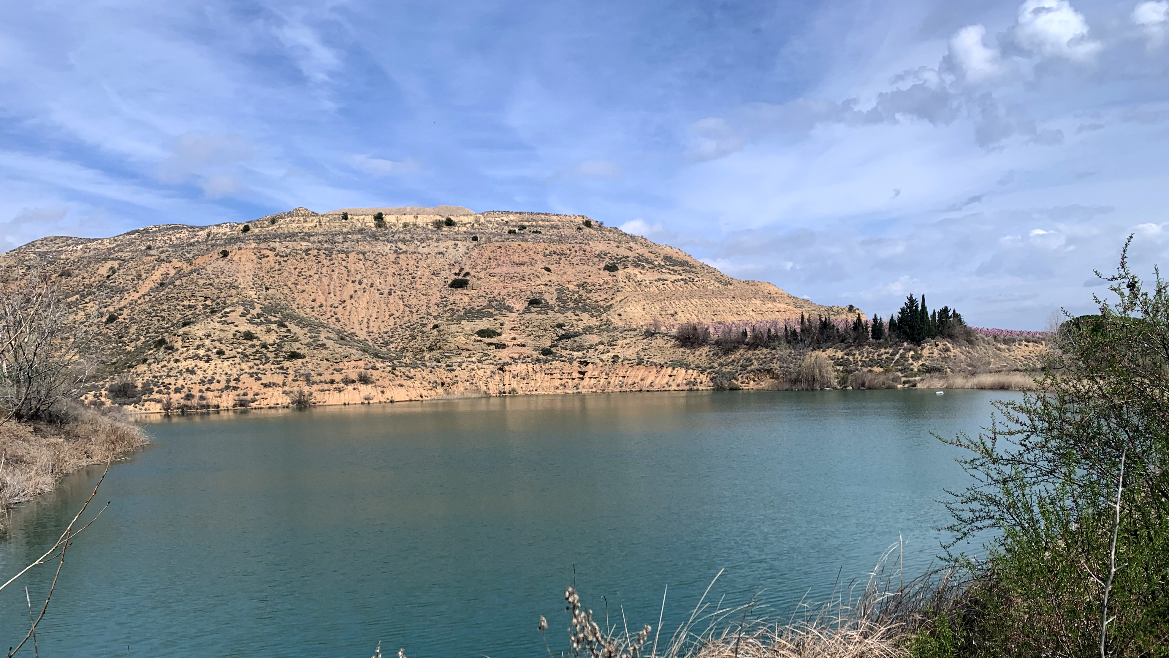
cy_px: 417
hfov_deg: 66.1
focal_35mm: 29
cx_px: 584
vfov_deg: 39.9
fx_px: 899
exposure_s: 1/3650
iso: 25
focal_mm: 4.25
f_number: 1.8
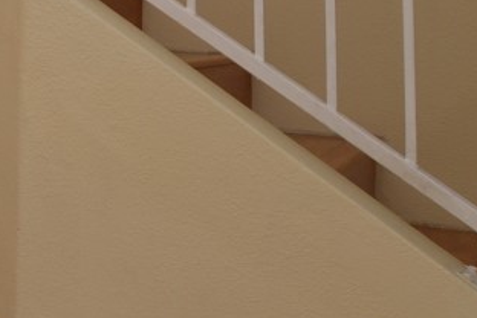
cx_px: -576
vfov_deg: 16.7
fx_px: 1033
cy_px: -66
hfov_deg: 16.4
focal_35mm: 78
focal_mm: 10
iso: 100
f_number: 5.6
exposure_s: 1/200
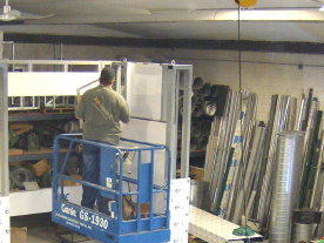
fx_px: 702
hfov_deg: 25.9
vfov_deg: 19.1
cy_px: 244
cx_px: 198
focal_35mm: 75
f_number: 2.8
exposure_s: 1/60
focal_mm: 6
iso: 200
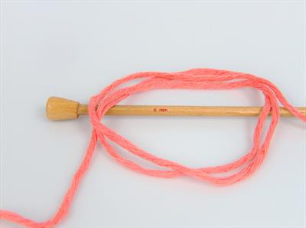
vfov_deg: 28.0
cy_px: 114
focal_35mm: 52
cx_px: 153
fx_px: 459
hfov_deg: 36.9
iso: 200
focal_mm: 10.64
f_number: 2.8
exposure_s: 1/116
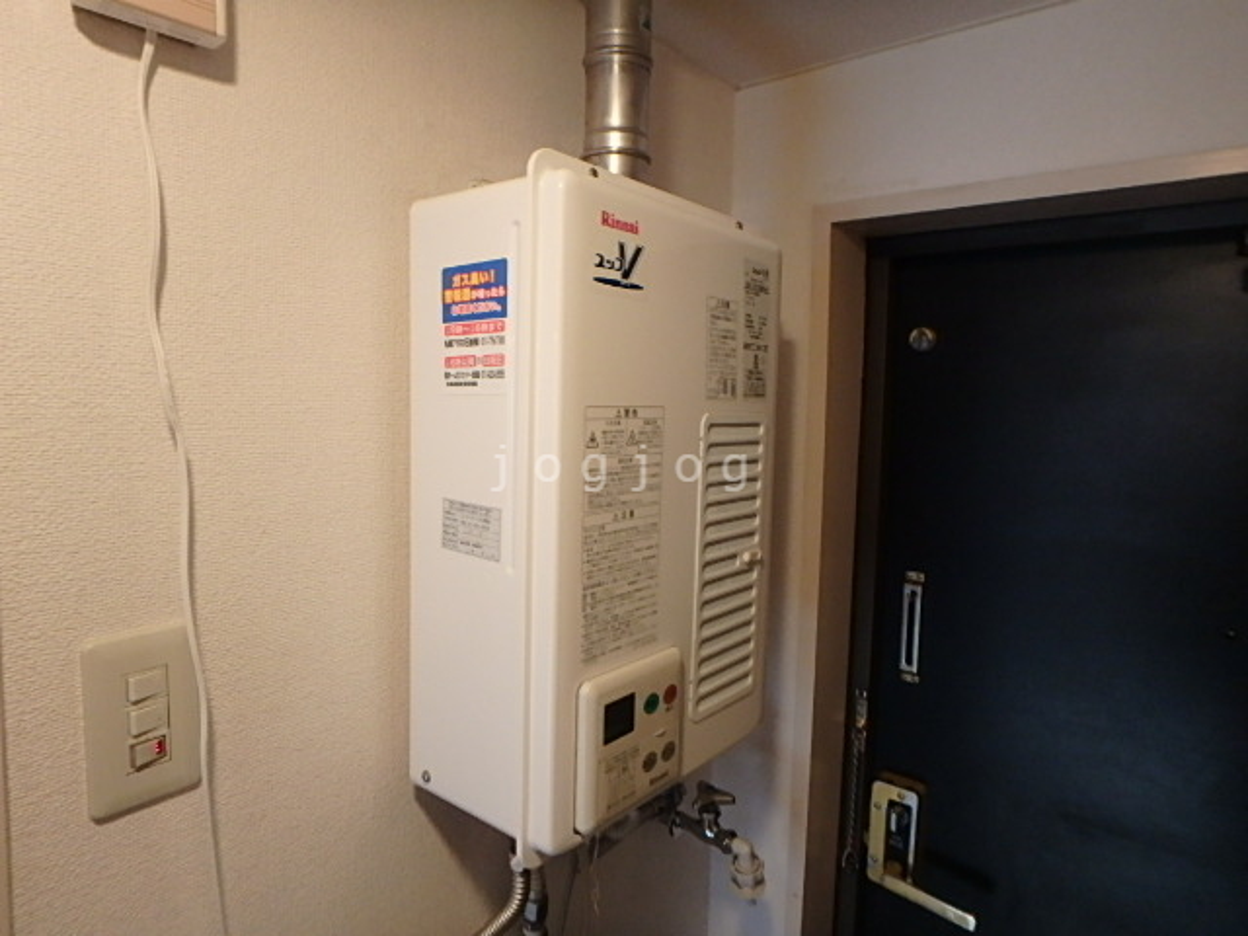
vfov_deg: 63.4
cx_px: 624
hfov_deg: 79.0
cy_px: 468
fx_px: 757
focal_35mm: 21
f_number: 3.5
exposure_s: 1/30
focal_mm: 3.7
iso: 500
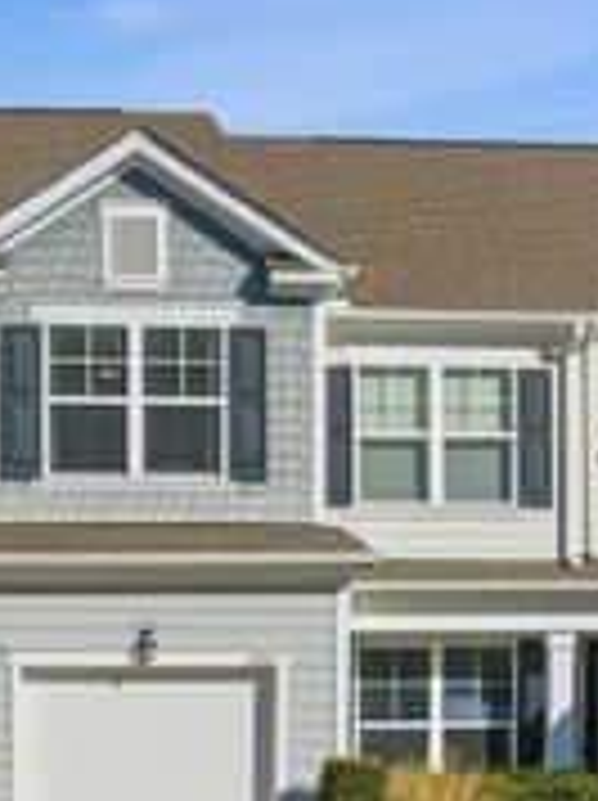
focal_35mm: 92
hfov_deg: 15.6
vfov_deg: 21.3
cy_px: 515
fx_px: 2124
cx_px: -49
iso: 500
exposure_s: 1/8000
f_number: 8
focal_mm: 34
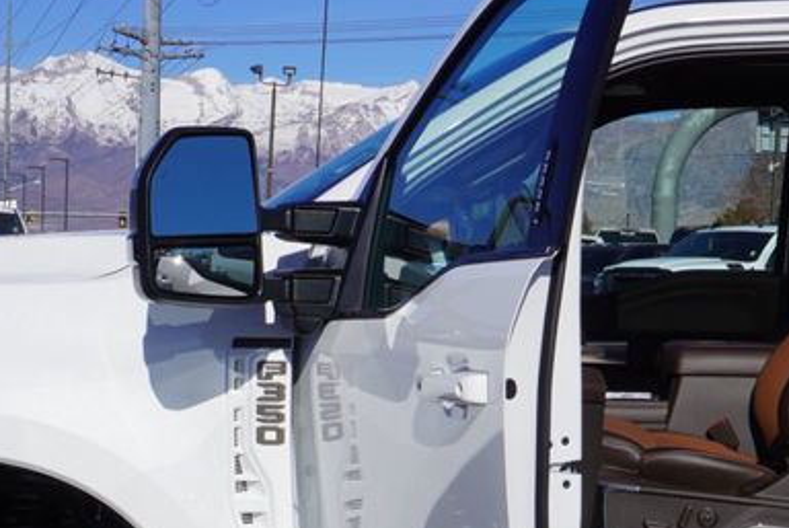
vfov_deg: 14.1
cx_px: 510
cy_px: 505
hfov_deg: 21.2
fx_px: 2106
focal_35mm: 96
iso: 100
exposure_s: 1/320
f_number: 11
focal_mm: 24
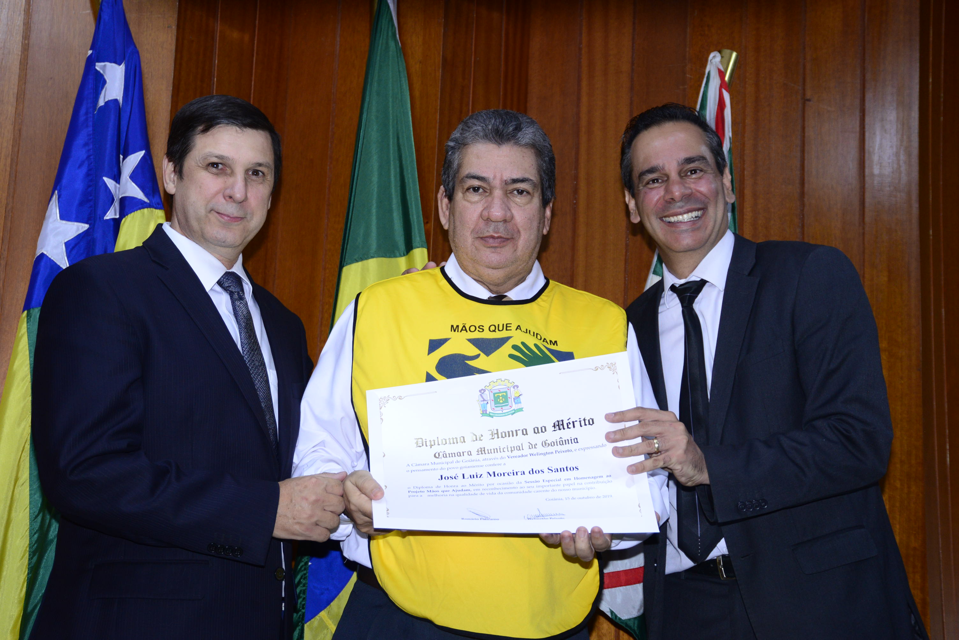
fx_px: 1732
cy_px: 320
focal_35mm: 65
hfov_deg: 30.9
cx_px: 480
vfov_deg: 20.9
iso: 1600
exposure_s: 1/100
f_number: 5
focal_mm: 65
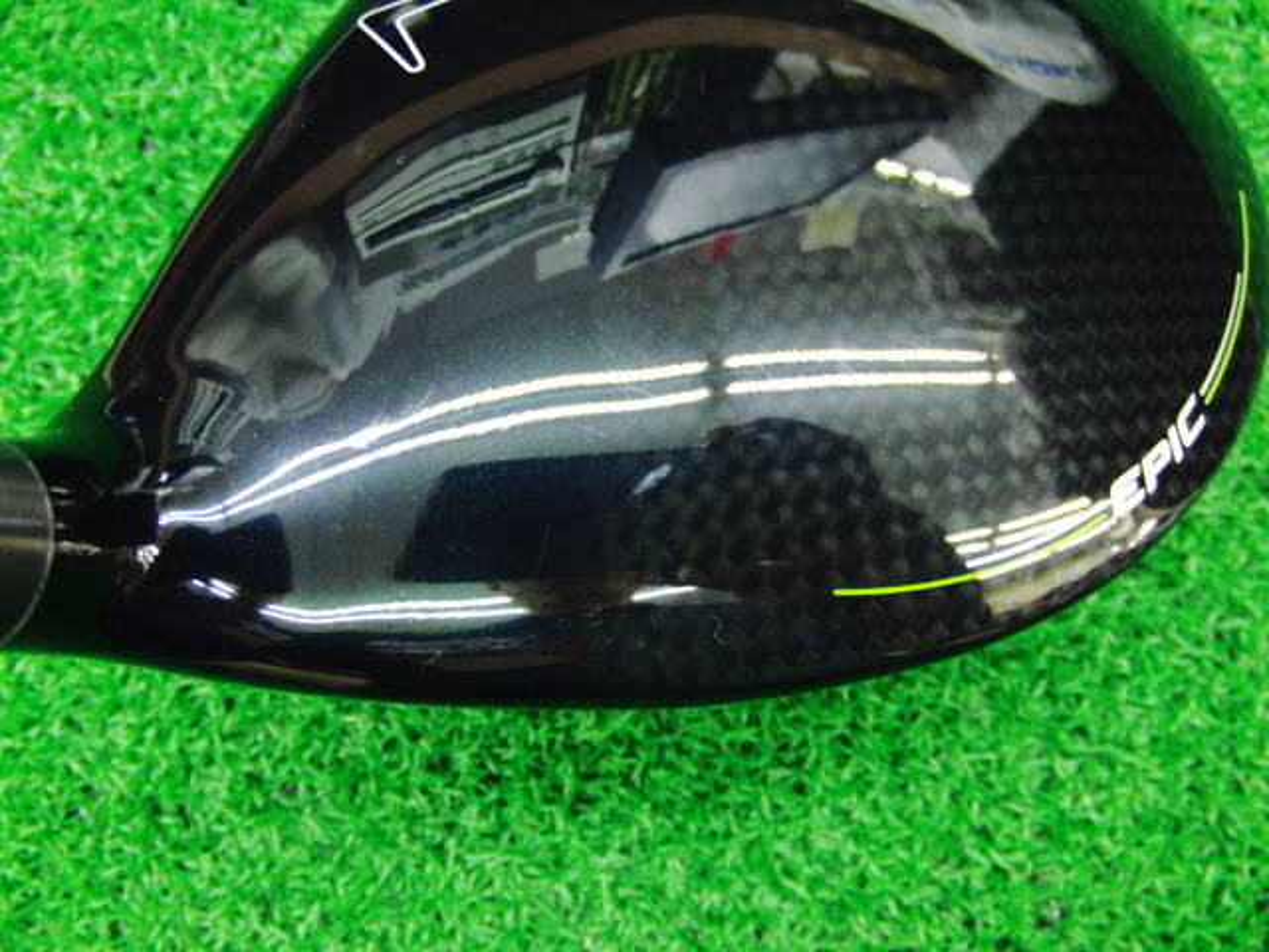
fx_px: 1356
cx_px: 634
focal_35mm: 37
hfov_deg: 50.1
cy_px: 476
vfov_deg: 38.7
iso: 400
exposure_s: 1/15
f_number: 3.6
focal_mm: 6.42
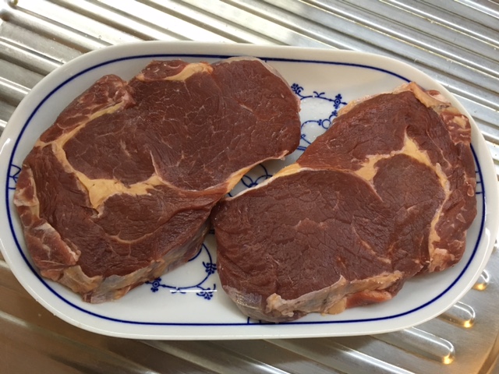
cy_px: 187
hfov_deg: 61.7
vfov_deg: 48.2
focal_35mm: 29
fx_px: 418
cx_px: 250
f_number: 2.2
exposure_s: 1/33
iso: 250
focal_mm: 4.15
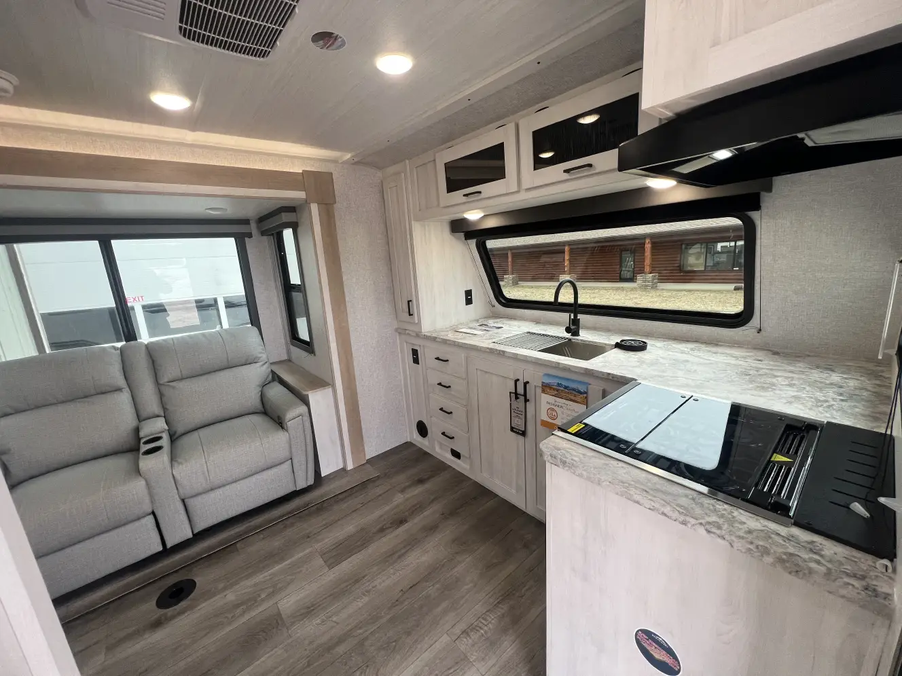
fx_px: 339
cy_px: 338
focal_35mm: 13
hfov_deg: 106.2
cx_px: 451
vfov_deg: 89.9
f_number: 1.8
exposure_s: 1/99
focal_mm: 1.57
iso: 80
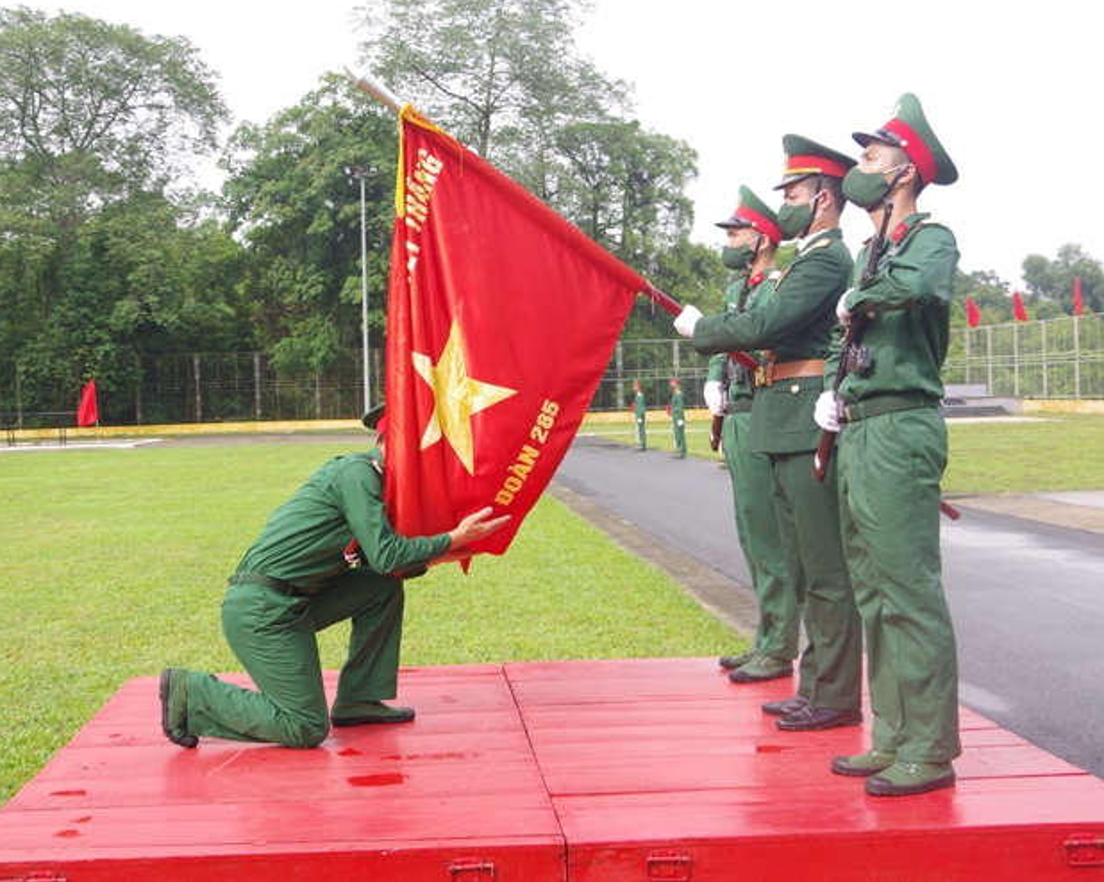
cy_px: 437
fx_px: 1339
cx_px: 436
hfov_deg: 44.5
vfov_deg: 36.5
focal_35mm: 41
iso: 100
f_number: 6.3
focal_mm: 24
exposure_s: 1/125
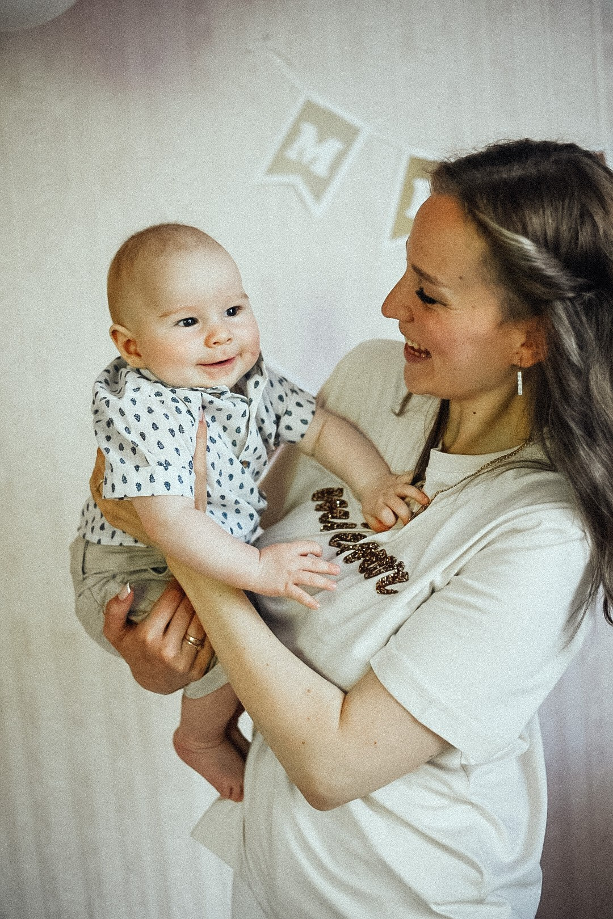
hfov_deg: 27.0
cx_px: 306
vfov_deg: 39.6
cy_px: 460
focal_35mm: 50
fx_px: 1277
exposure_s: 1/500
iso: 1000
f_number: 2.2
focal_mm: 50
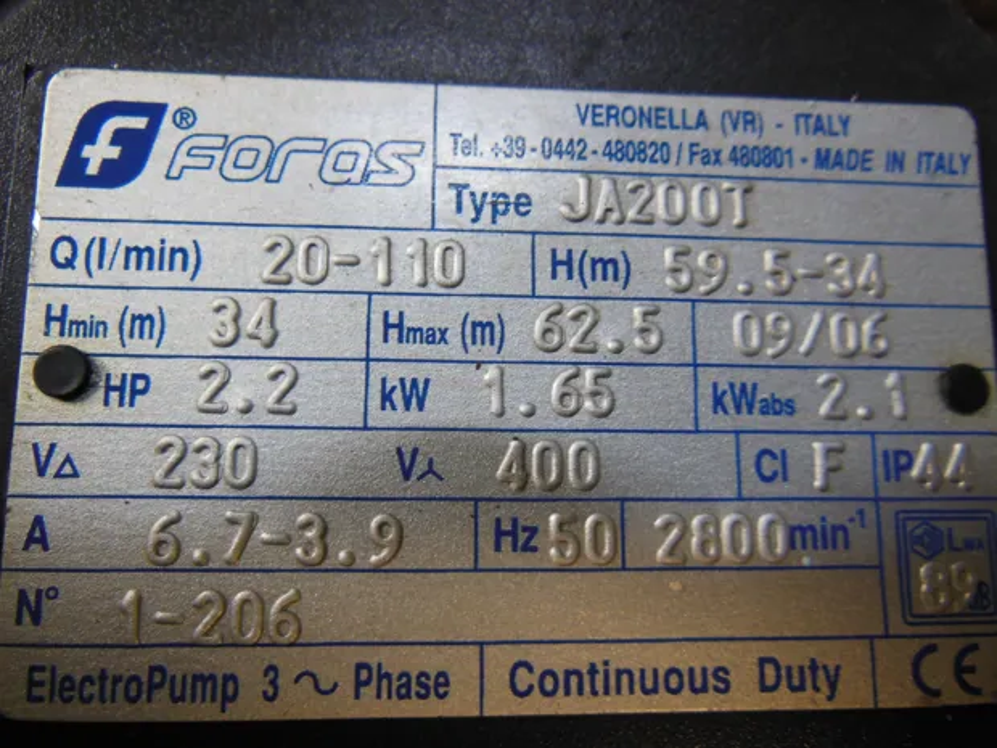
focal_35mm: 25
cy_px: 374
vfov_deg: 54.9
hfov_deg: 69.4
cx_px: 498
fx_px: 720
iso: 320
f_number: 3.5
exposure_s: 1/30
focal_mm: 4.5
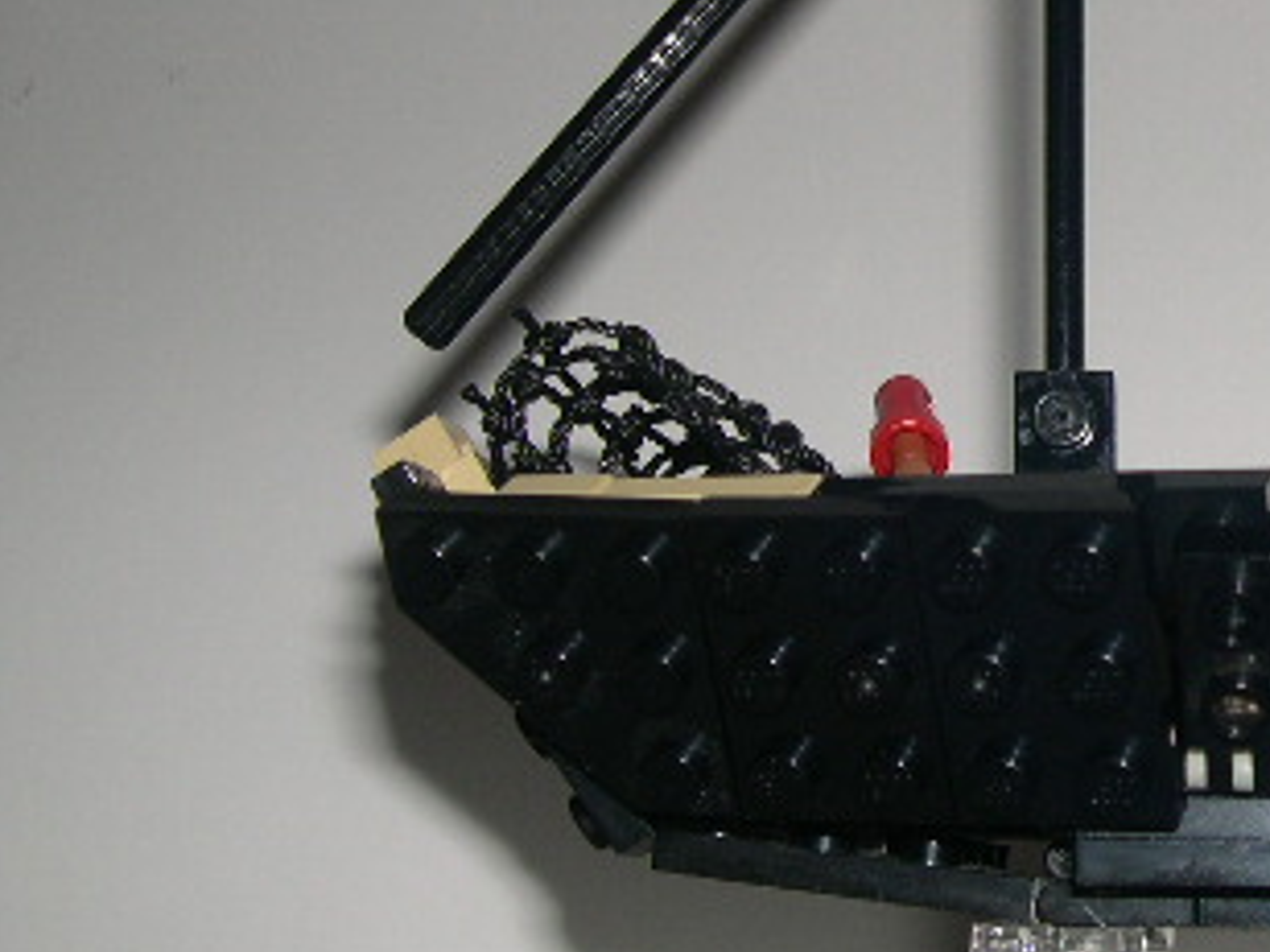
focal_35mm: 79
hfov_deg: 23.5
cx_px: 1315
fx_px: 2898
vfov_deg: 18.6
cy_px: 284
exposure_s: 1/60
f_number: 7.6
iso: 100
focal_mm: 8
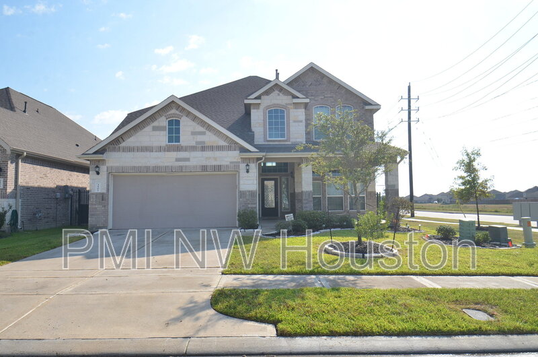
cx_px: 269
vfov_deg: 52.9
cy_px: 178
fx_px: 358
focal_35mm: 24
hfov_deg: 73.8
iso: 320
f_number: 11
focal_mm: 16
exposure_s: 1/500
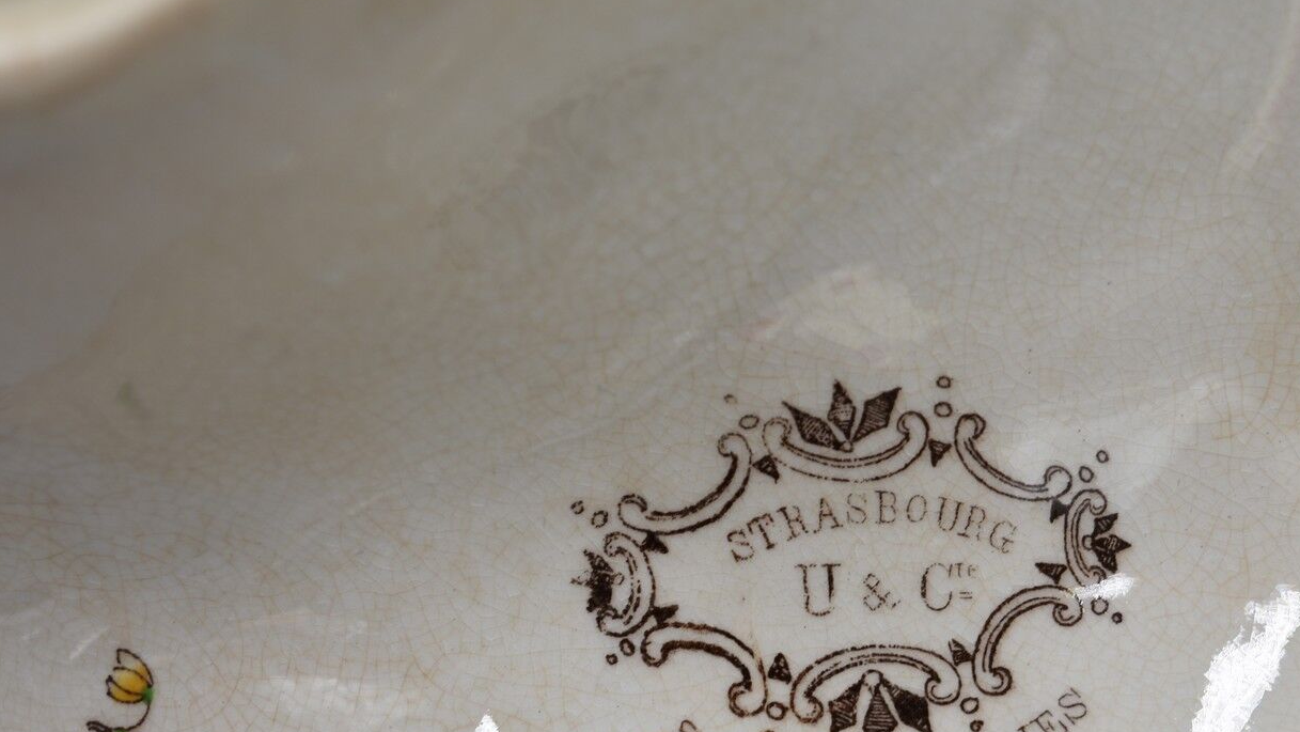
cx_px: 856
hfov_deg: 26.7
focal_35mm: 79
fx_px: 2724
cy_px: 546
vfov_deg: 15.2
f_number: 5.6
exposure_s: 1/125
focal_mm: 34
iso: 100
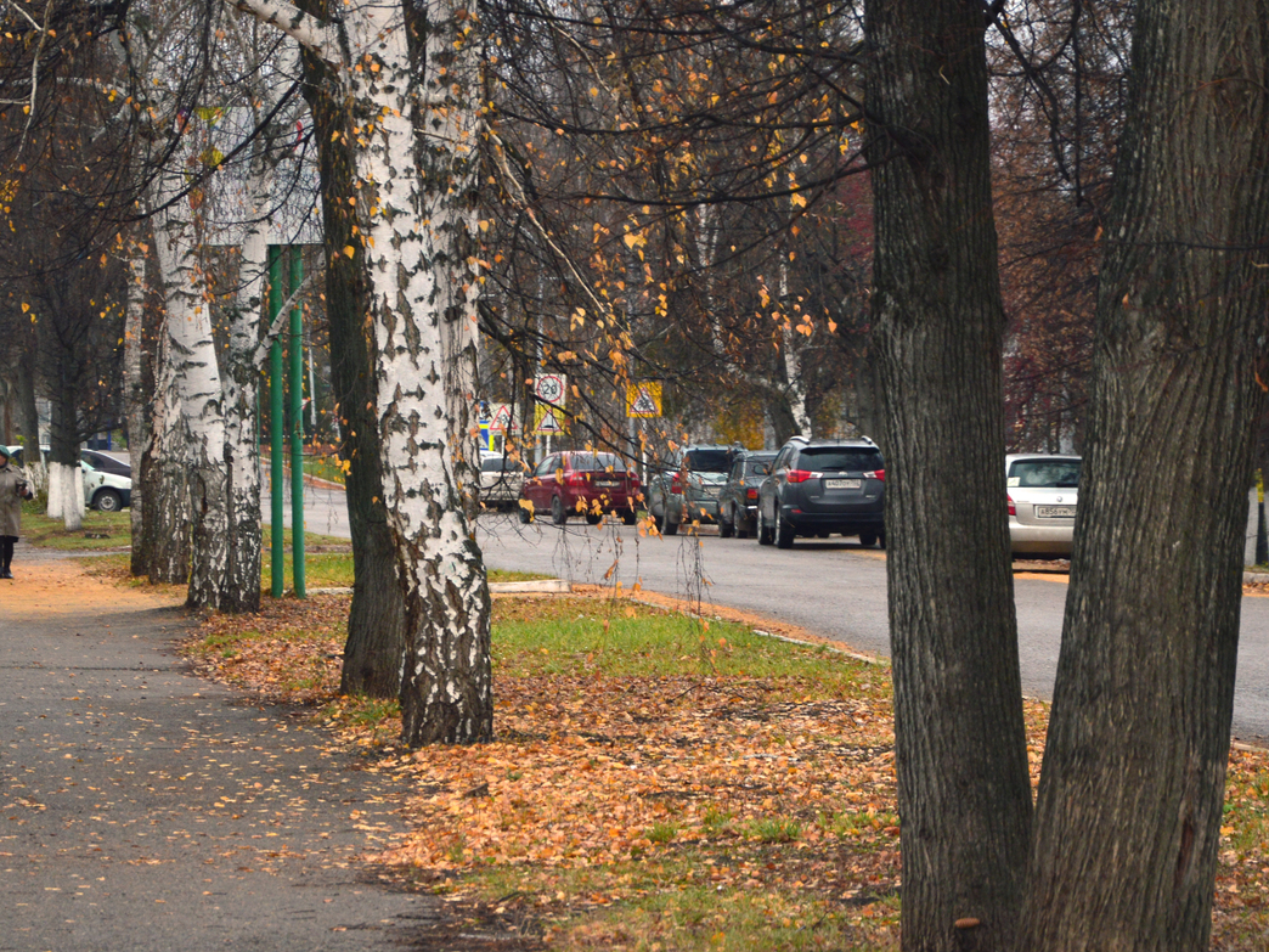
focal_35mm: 188
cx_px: 503
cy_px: 591
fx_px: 6882
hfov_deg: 10.5
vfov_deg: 7.9
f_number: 5.6
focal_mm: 85
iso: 400
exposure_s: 1/160
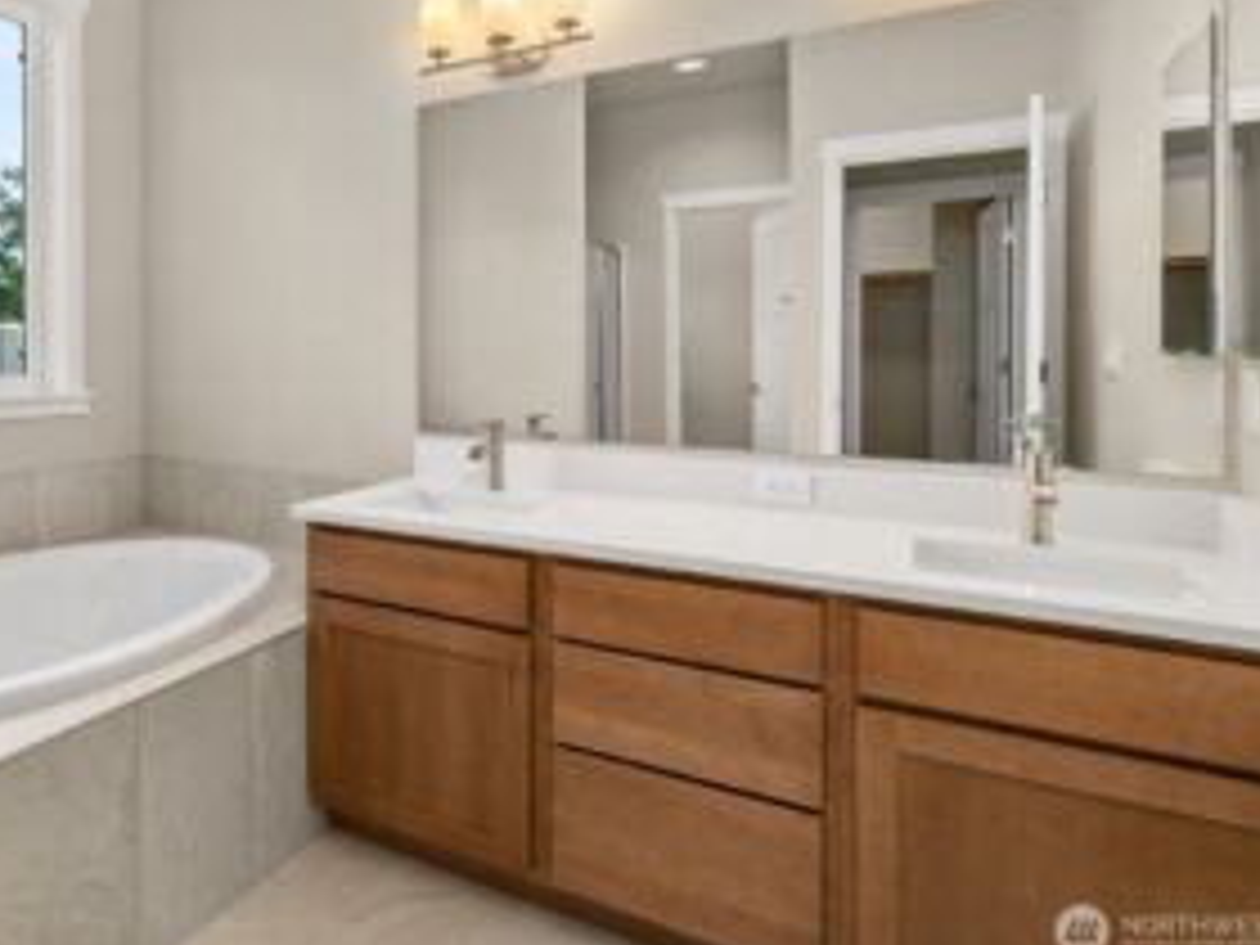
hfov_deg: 73.9
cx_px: 414
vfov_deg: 60.5
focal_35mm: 22
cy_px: 371
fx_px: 801
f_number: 8
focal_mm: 16
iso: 500
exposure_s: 1/10
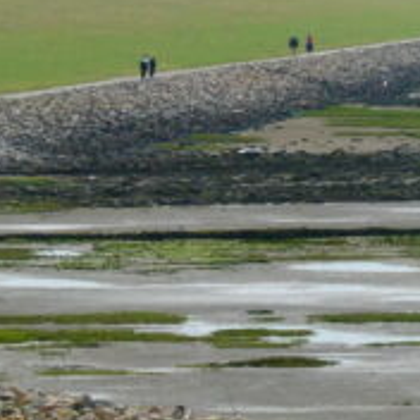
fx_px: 8140
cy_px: 463
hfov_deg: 2.9
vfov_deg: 3.0
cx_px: 897
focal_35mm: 593
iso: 80
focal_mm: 20.6
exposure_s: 1/400
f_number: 6.3
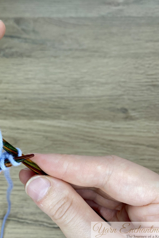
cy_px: 120
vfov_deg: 54.4
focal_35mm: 35
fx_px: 232
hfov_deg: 35.3
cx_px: 11
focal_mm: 4.25
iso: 40
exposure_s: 1/100
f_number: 1.8
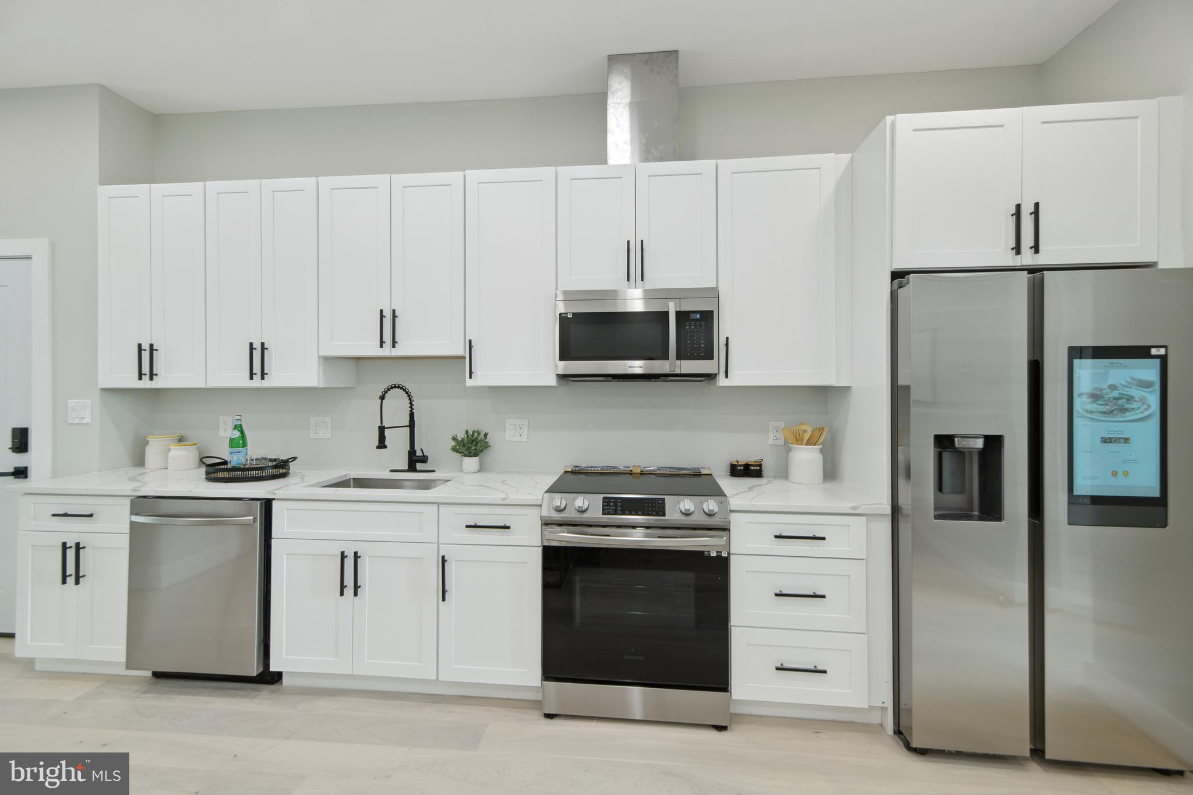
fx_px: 464
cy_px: 398
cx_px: 596
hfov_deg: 104.3
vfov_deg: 81.2
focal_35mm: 14
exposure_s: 1/8
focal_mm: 14
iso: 200
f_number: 9
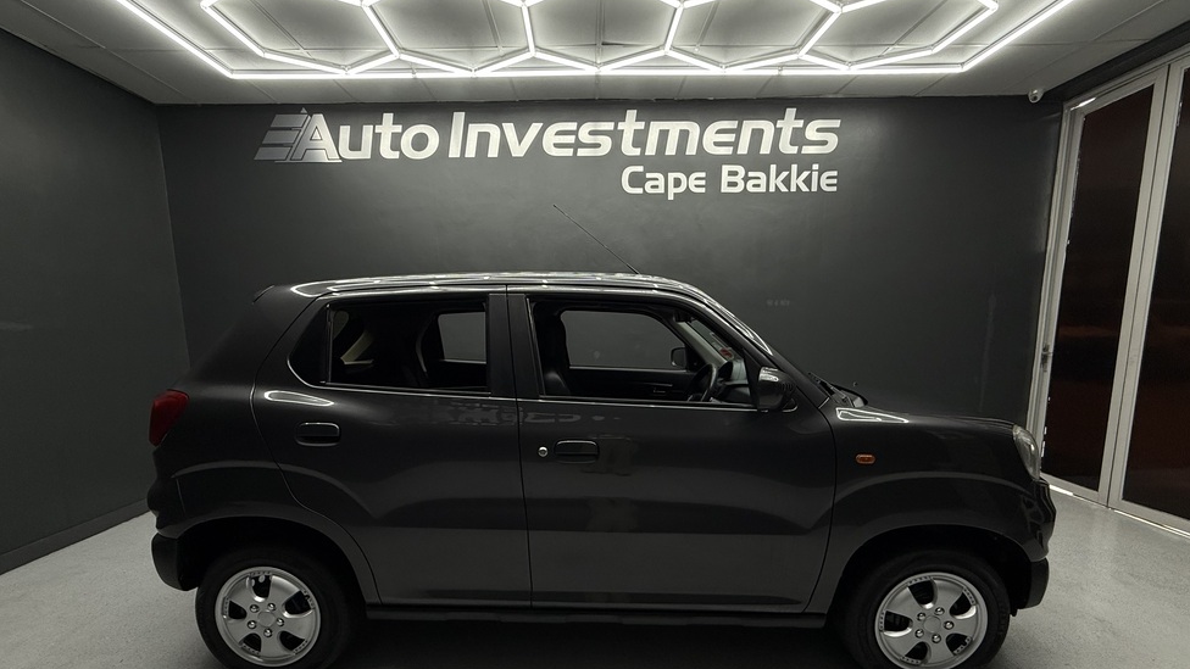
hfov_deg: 99.4
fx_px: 505
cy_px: 400
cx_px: 595
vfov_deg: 66.5
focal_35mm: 16
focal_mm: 2.22
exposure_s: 1/100
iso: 100
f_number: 2.2
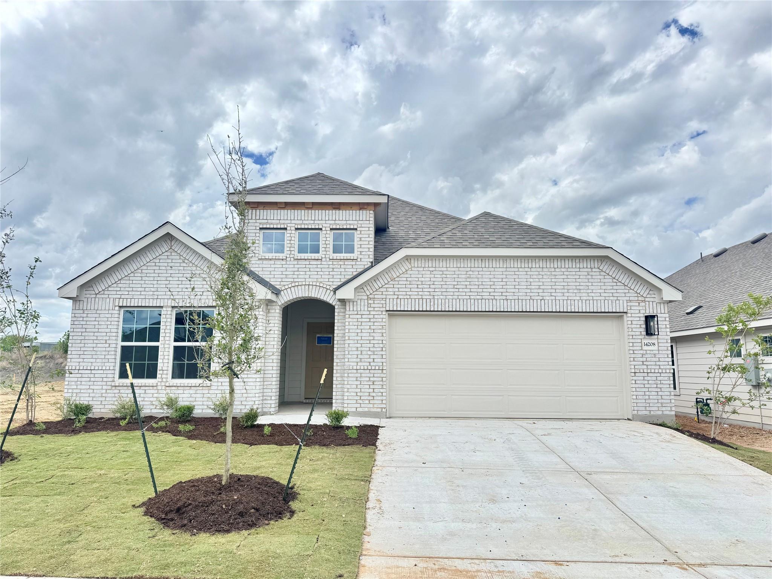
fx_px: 535
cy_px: 290
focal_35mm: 24
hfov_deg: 71.6
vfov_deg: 56.8
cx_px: 386
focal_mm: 6.76
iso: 80
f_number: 1.78
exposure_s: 1/3096
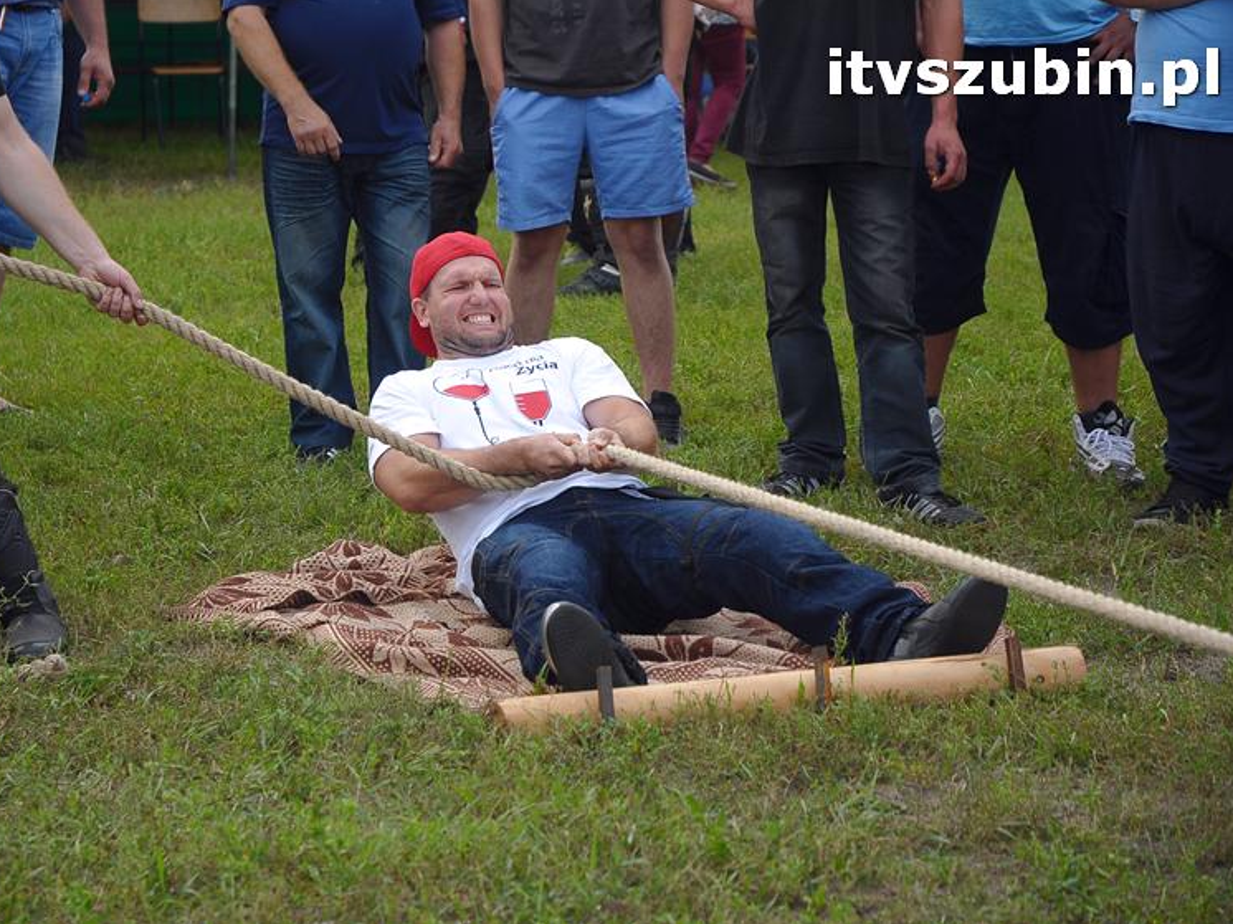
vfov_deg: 12.9
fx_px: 4095
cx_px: 575
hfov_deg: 17.1
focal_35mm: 115
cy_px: 462
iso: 400
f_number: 4.5
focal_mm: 70
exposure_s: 1/320
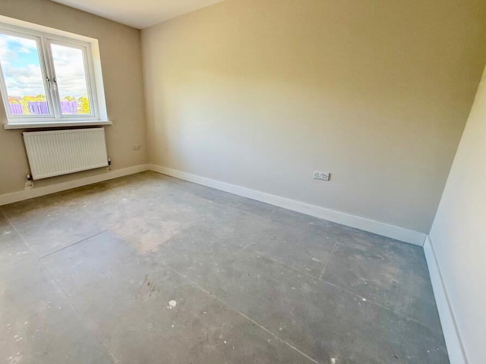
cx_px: 209
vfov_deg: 78.1
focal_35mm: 16
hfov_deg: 93.9
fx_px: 225
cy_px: 176
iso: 160
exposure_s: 1/99
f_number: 2.2
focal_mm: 2.22
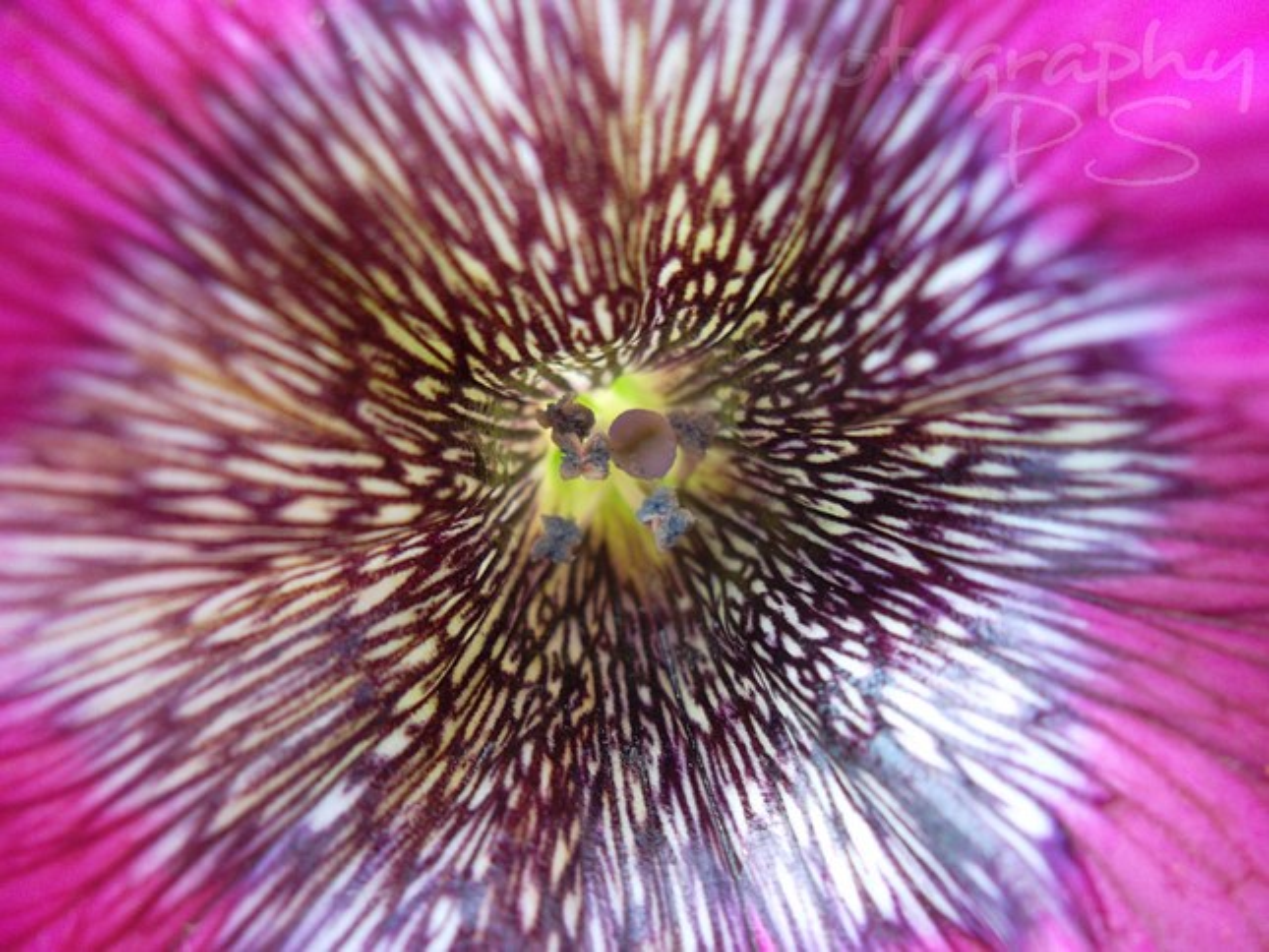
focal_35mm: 27
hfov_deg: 65.3
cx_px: 634
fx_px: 990
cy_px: 476
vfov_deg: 51.4
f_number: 3.5
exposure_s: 1/45
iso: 80
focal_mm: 4.9
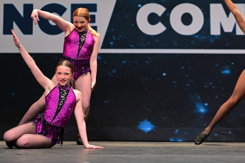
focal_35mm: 139
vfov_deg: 9.8
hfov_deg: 14.7
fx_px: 946
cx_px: 169
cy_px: 20
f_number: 3.5
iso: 4000
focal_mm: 77
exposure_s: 1/800
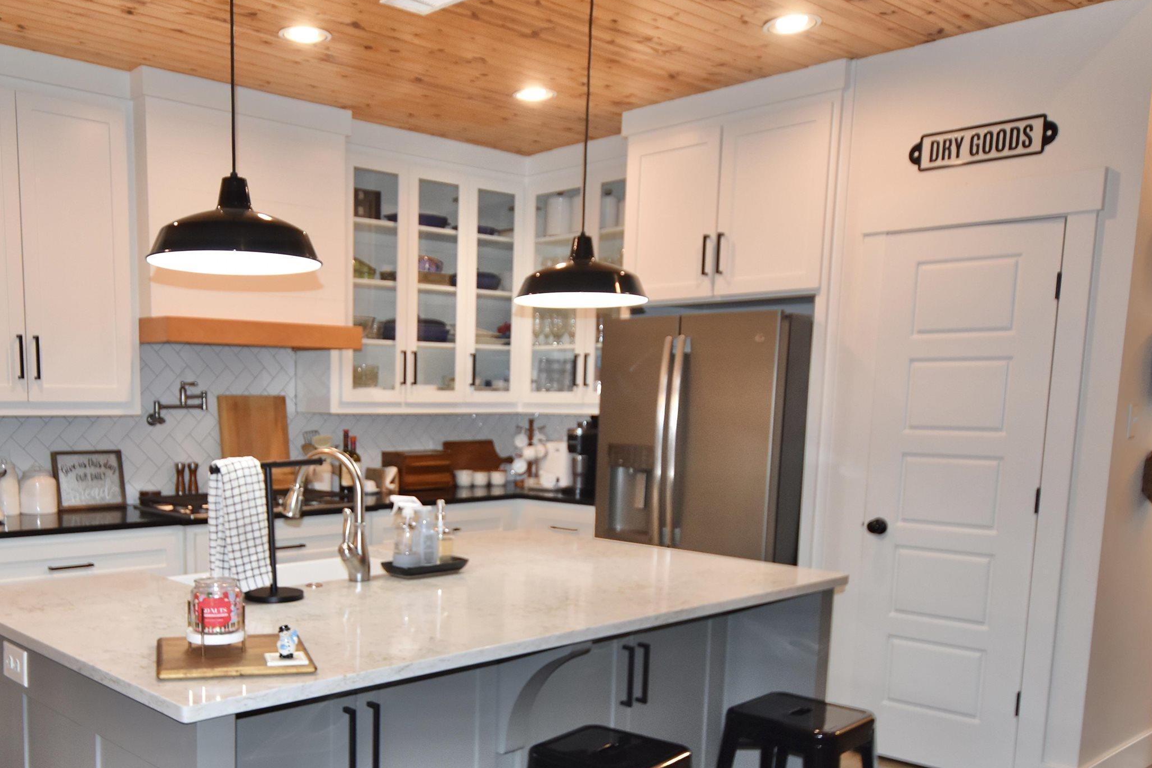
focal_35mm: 34
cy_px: 461
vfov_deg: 39.0
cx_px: 377
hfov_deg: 54.9
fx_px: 1080
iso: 640
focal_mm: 15
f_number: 4
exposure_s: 1/60
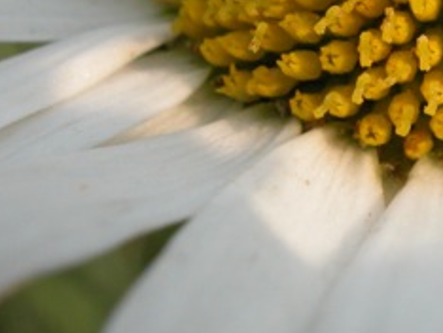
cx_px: 462
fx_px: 1435
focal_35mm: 112
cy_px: 13
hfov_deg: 17.1
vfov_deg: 13.1
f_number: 7.2
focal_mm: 10.5
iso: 100
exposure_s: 1/269
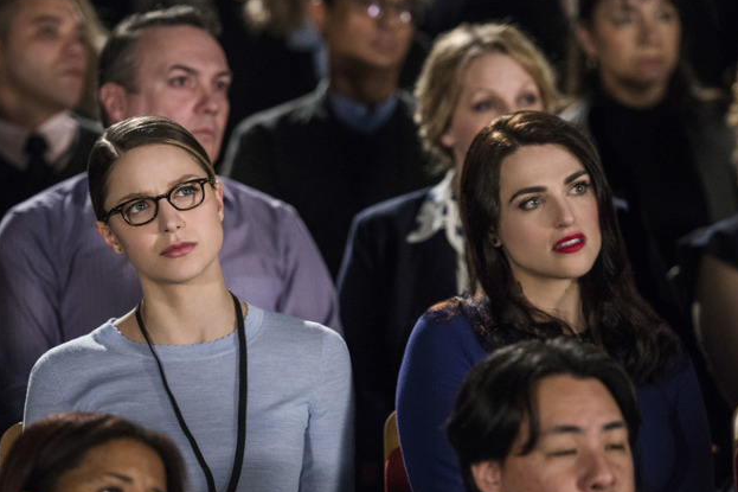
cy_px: 263
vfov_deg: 7.1
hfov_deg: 10.6
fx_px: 3976
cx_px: 326
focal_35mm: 194
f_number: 2.8
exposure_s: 1/100
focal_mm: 155
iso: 2500
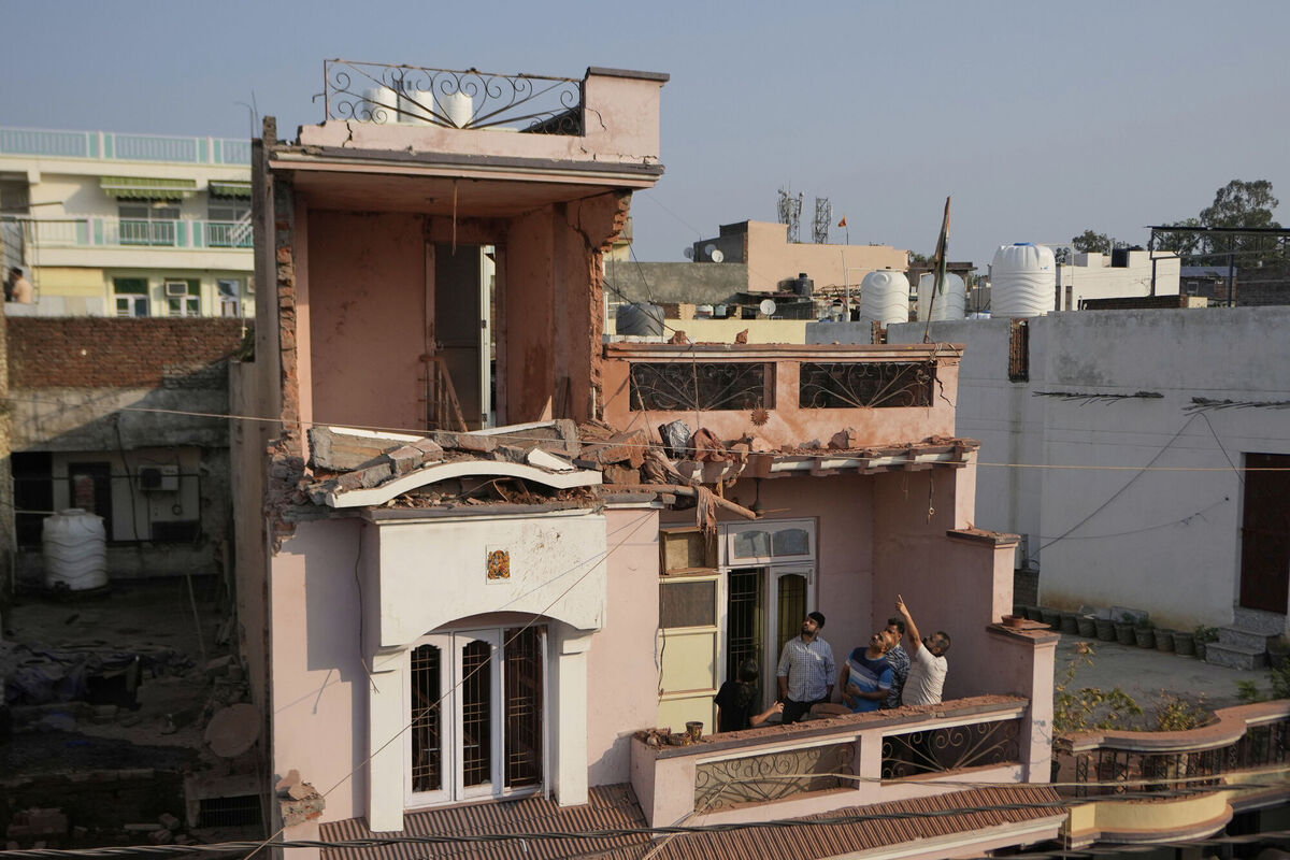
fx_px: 1541
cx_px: 645
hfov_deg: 45.4
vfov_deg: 31.2
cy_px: 430
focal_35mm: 43
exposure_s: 1/6400
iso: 320
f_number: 2.8
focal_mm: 29
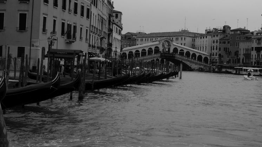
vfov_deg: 17.9
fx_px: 465
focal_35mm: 67
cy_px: 51
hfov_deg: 31.4
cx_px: 146
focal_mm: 8.1
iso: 160
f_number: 2.8
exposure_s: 1/1000
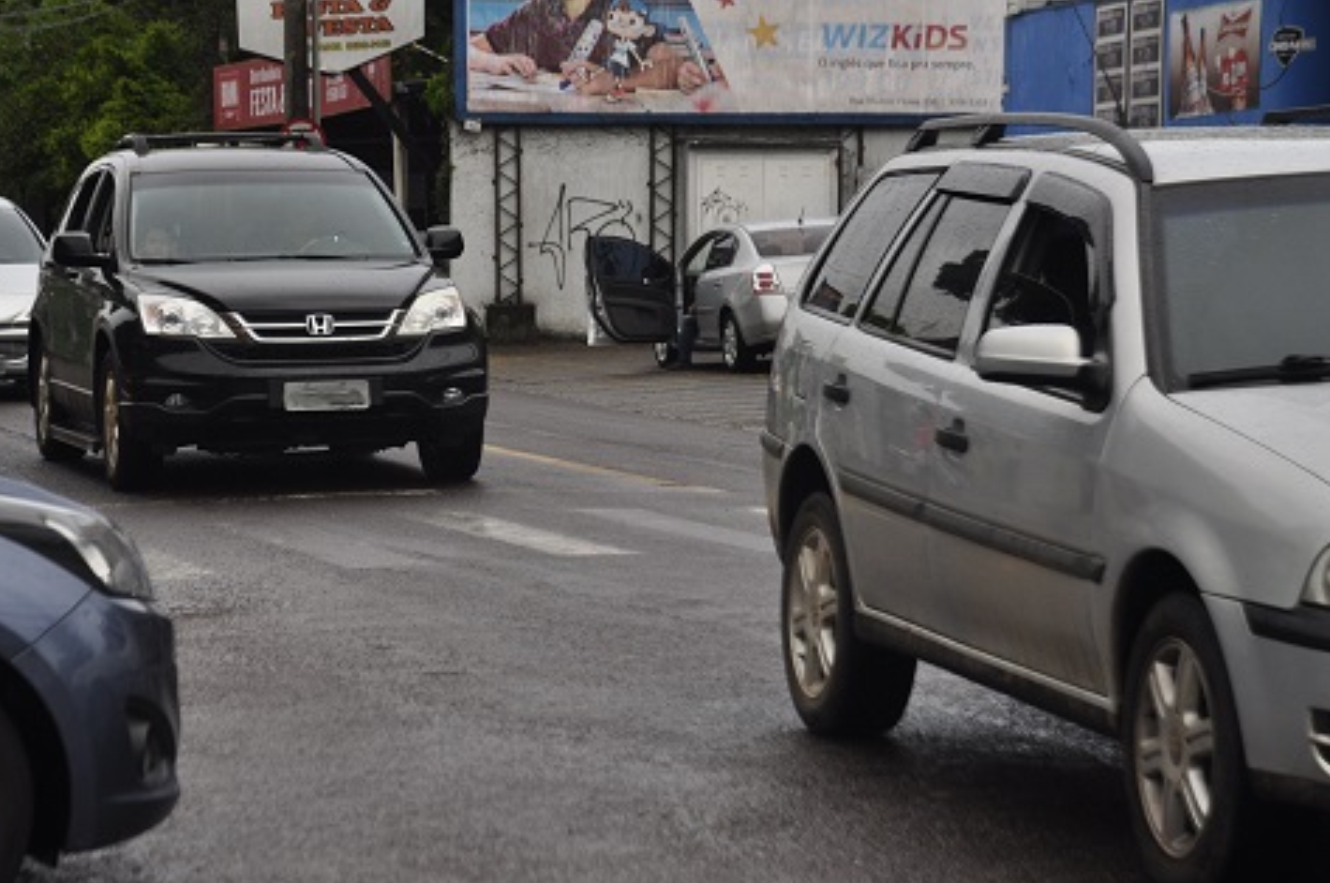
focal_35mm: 118
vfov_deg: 11.6
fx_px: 4353
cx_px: 495
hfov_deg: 17.3
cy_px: 554
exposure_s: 1/1000
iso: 250
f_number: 5
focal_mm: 62
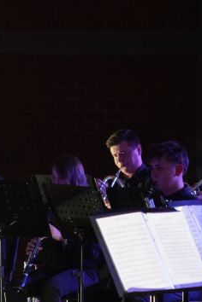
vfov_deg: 9.8
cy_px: 218
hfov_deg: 6.5
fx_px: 1767
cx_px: -42
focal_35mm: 210
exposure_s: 1/80
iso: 1000
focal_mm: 50
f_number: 2.8
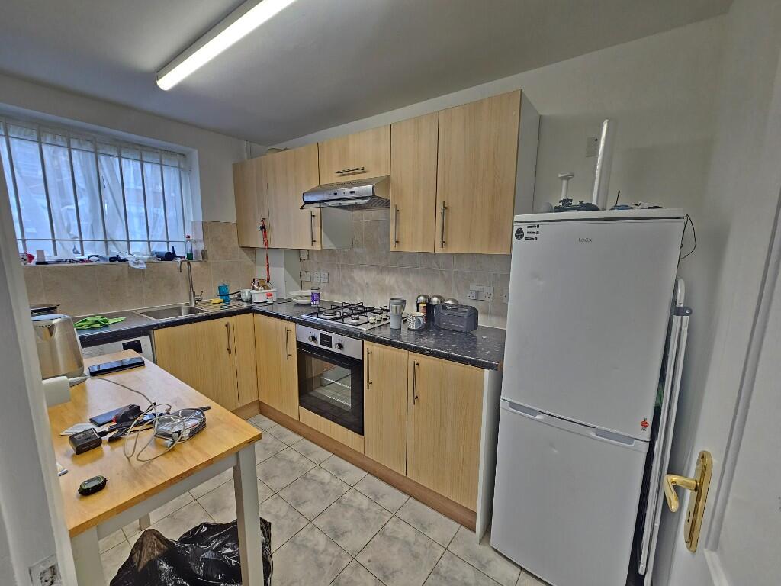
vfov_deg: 89.9
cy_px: 293
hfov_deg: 106.2
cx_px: 390
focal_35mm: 13
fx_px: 293
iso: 160
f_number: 2.2
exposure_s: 1/50
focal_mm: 2.2
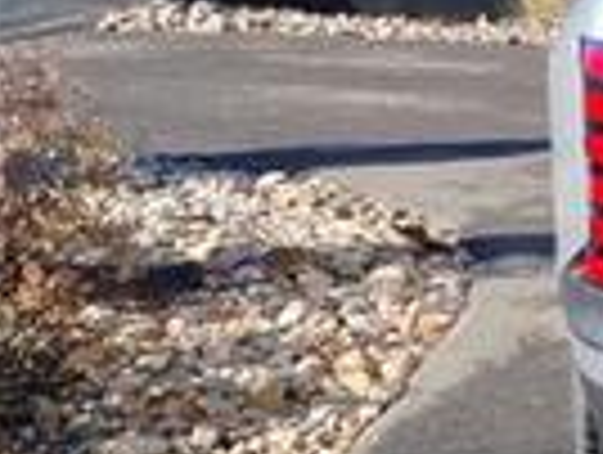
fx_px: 1832
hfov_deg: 15.6
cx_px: 1125
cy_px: 252
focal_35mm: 105
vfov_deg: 14.1
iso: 100
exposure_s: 1/500
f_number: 1.8
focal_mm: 4.26
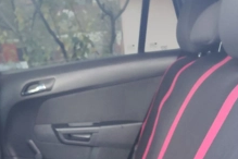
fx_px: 350
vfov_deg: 23.2
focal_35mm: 53
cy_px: 195
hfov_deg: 37.4
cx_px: 136
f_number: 1.8
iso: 1322
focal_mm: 4.22
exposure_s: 1/25
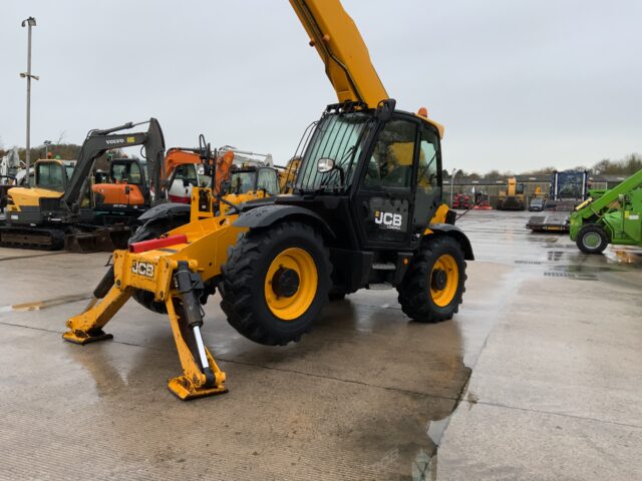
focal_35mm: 29
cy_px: 240
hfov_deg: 61.7
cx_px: 321
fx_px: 538
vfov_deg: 48.2
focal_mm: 3
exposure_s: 1/122
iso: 50
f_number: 1.8
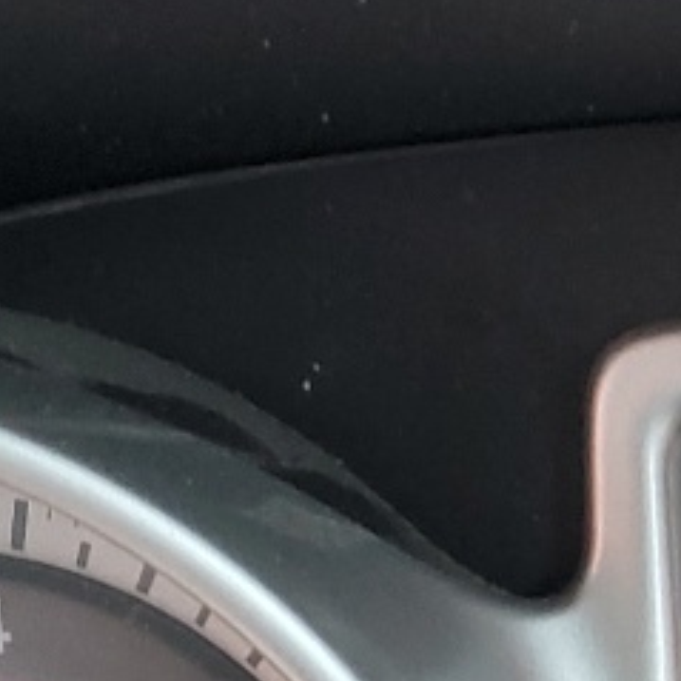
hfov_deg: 10.9
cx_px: 1063
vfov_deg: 11.2
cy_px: 687
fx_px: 3428
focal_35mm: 154
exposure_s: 1/60.2
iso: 58
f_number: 1.5
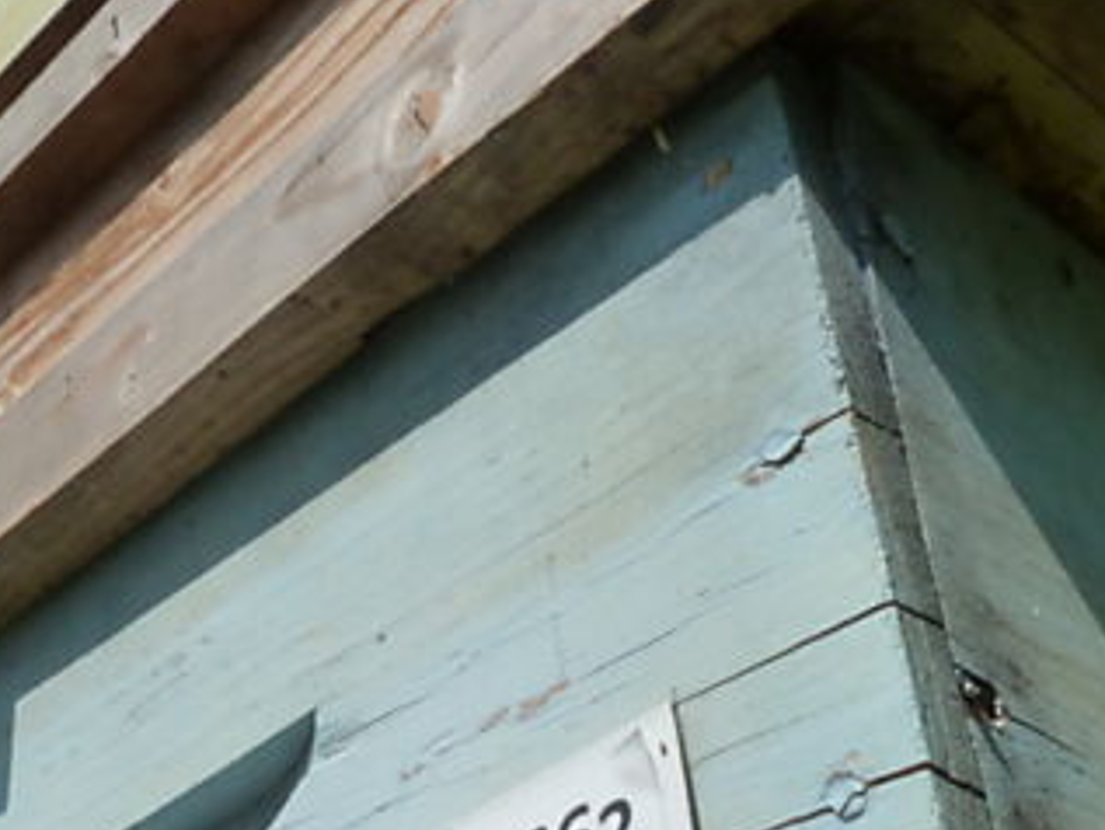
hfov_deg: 30.6
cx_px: 453
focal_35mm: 63
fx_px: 2012
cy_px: 663
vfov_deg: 23.0
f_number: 5.6
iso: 125
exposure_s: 1/500
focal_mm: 4.1
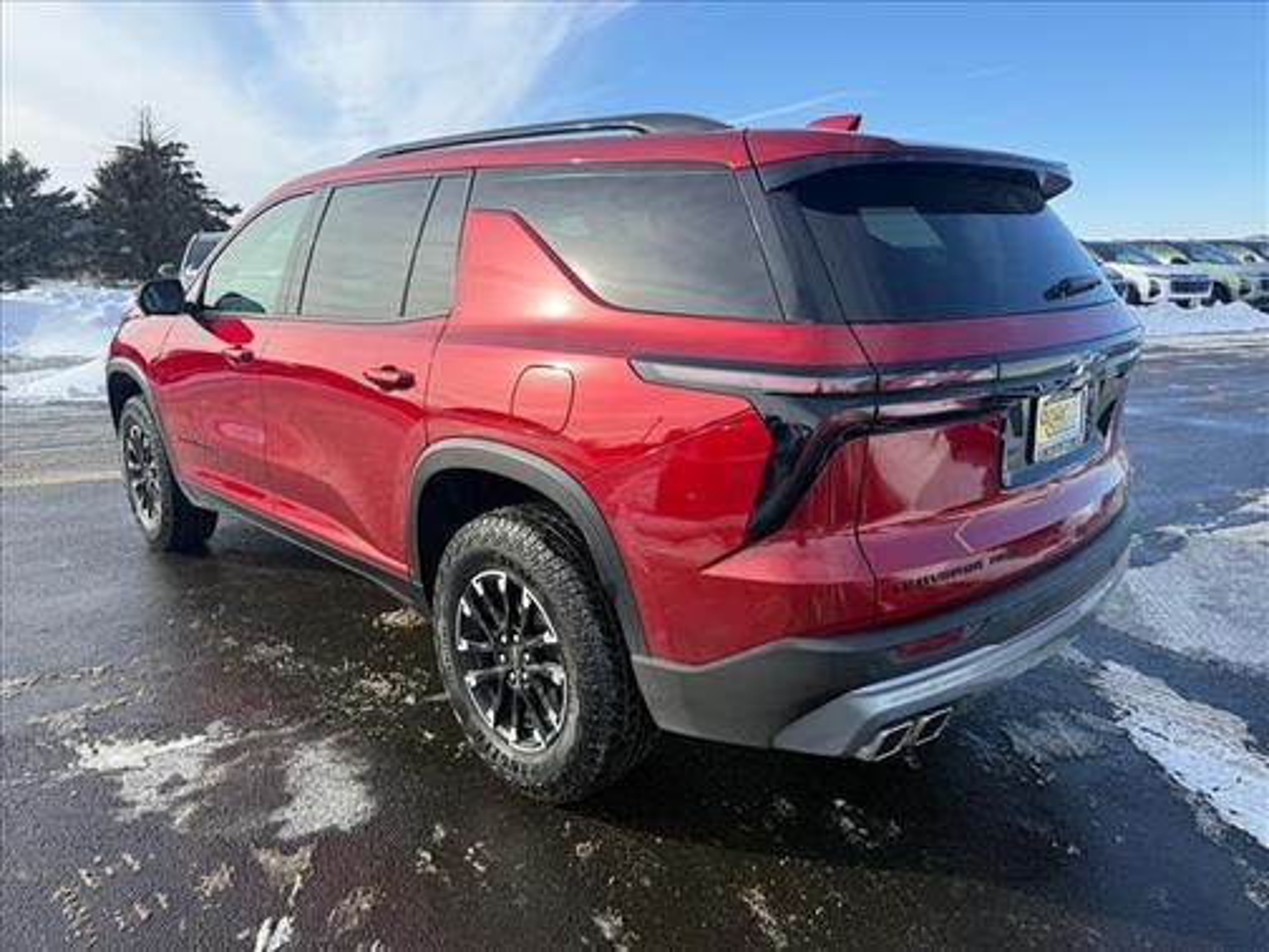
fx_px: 880
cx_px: 634
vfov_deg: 56.8
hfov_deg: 71.6
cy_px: 476
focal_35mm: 24
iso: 80
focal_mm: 6.76
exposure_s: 1/2000
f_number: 1.78
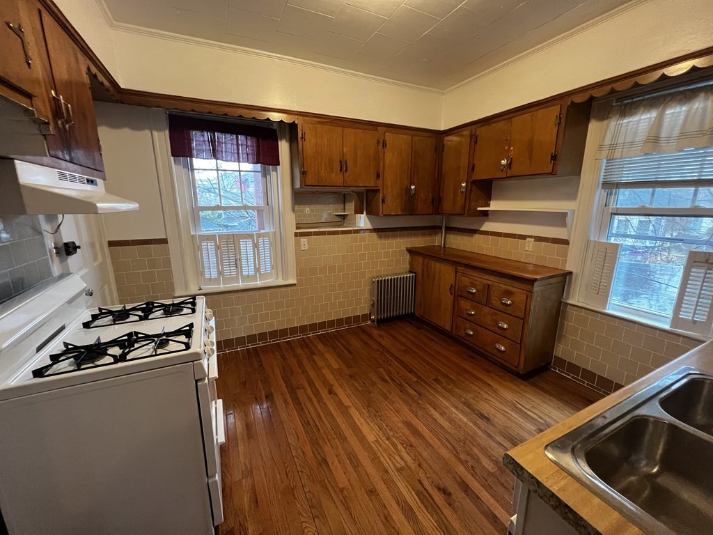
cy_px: 268
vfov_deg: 89.9
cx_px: 356
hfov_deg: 106.2
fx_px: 268
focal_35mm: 13
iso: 320
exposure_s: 1/60
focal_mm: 1.57
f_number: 1.8
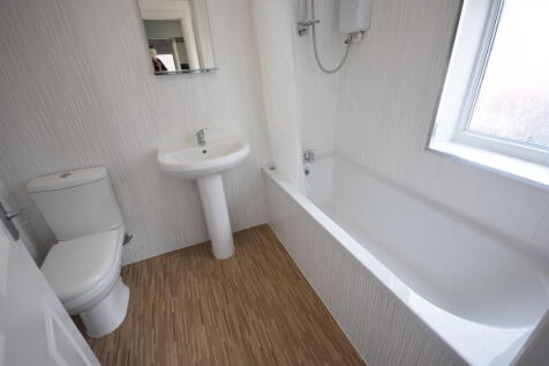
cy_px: 183
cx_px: 274
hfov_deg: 100.4
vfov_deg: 77.3
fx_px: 229
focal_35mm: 15
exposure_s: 1/100
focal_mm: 10
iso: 400
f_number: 5
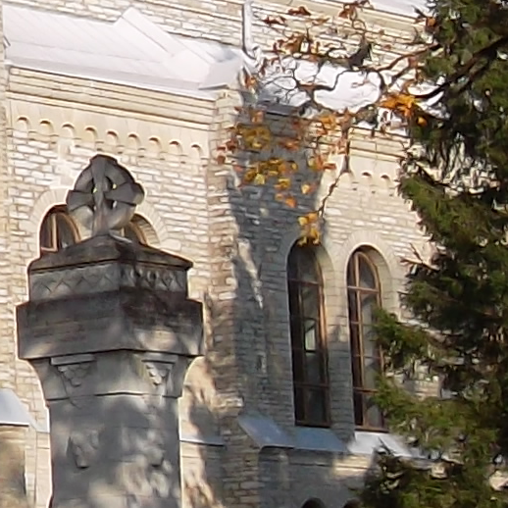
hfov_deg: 8.6
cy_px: -126
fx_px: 3304
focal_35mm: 199
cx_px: -232
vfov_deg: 8.7
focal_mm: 4.9
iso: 80
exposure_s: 1/950
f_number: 3.5
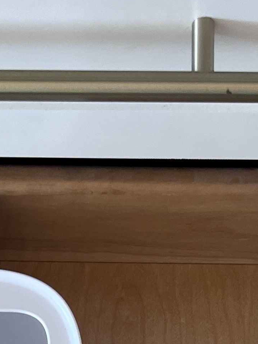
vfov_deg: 15.2
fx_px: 1084
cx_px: -34
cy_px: 648
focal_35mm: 109
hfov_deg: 13.3
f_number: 1.6
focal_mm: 5.1
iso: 100
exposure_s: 1/120
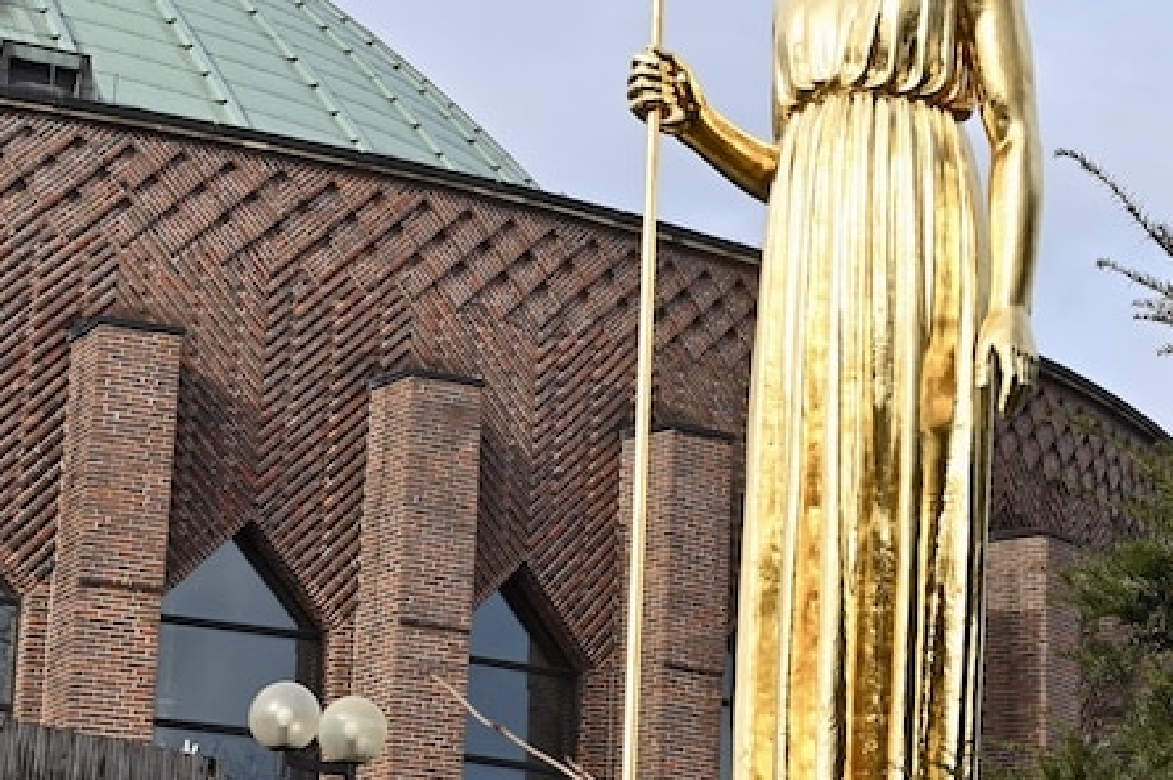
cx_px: 878
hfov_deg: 15.8
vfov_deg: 10.6
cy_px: 246
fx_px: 4200
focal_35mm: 129
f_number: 10
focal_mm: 56
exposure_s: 1/100
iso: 100
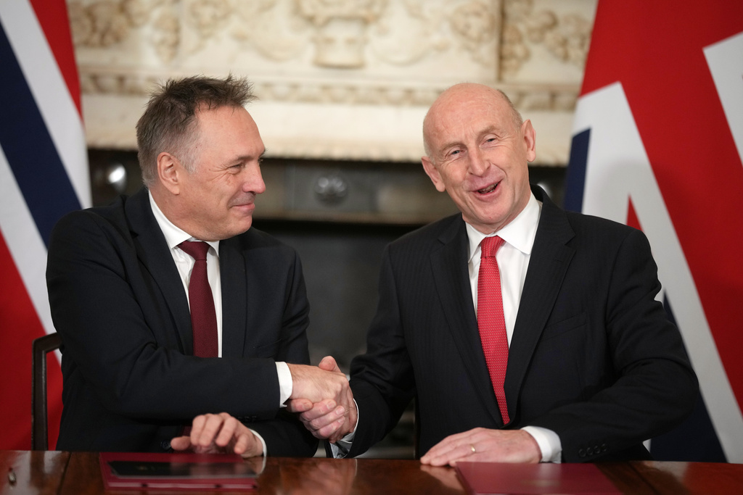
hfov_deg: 15.2
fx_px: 2786
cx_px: 372
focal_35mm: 135
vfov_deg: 10.2
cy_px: 248
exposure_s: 1/500
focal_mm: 135
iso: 2000
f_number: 1.8
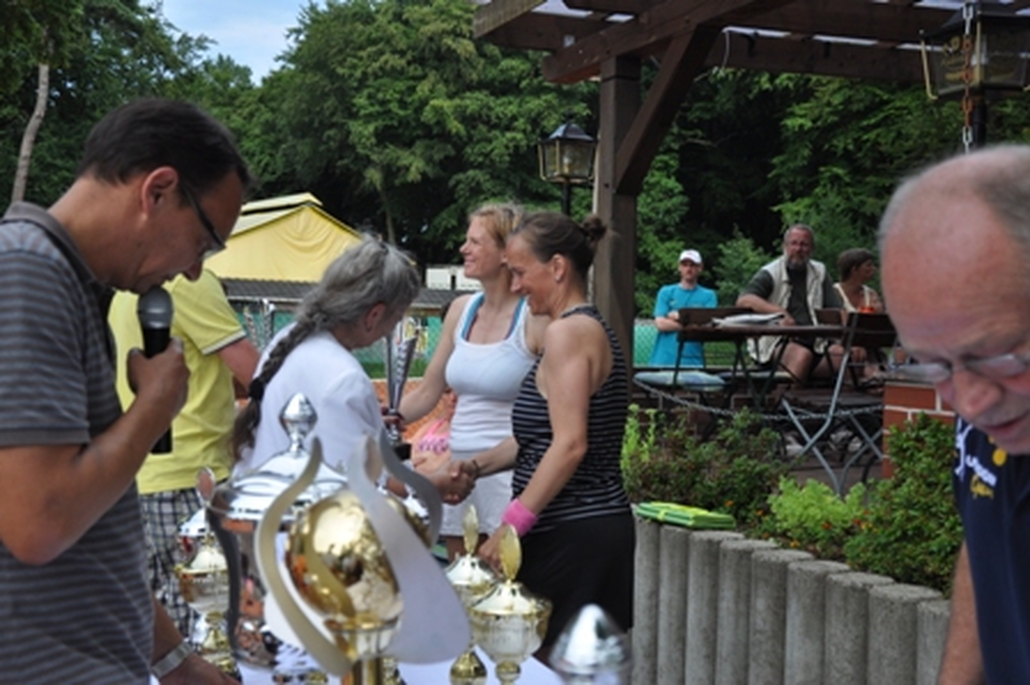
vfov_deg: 31.8
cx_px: 515
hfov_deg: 46.4
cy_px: 342
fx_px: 1201
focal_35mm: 42
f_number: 5
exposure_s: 1/1250
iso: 400
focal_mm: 28
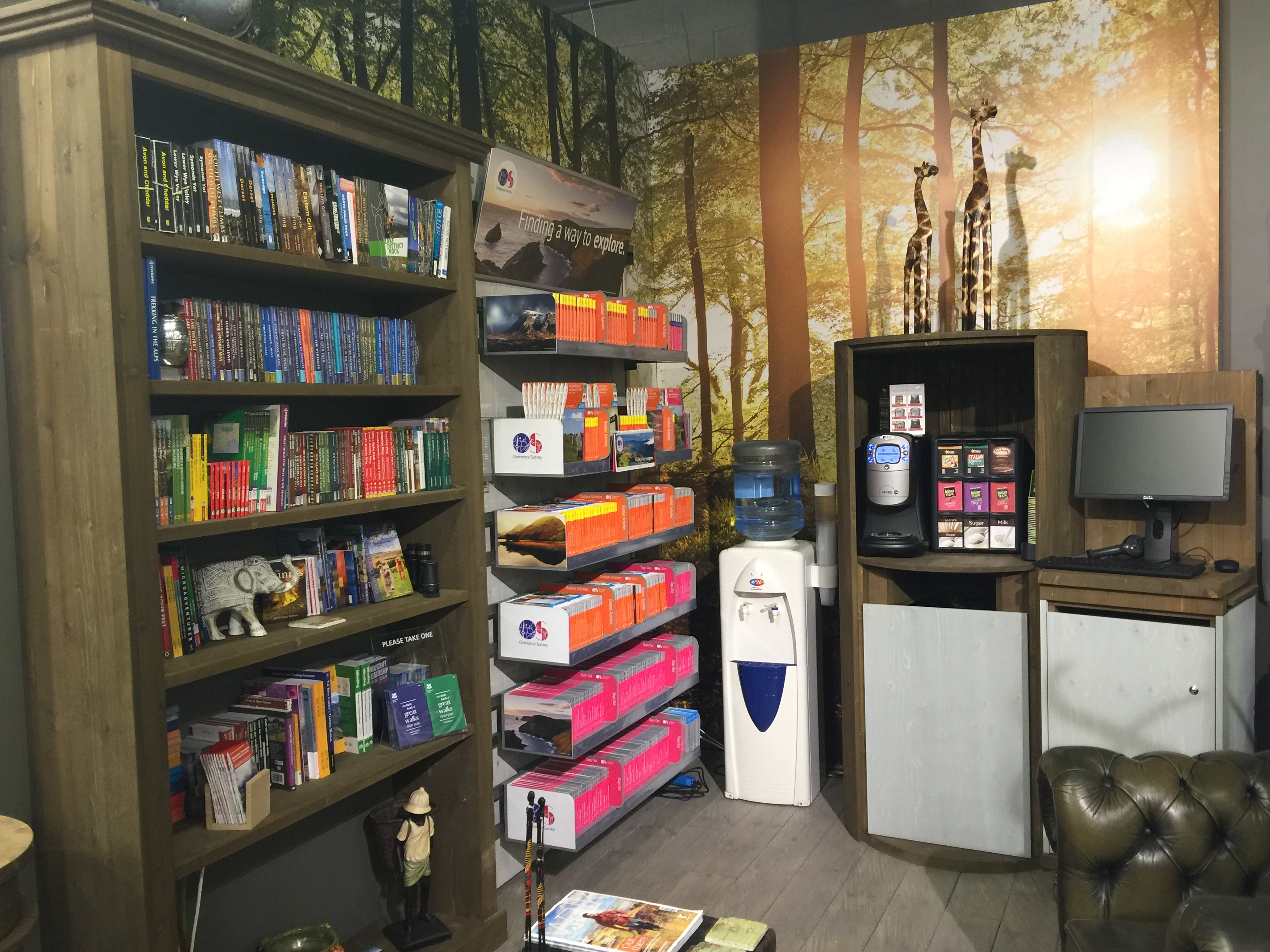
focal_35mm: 30
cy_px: 474
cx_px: 650
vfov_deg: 46.8
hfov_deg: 60.0
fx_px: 1101
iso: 64
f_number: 2.2
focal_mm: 4.15
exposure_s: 1/33
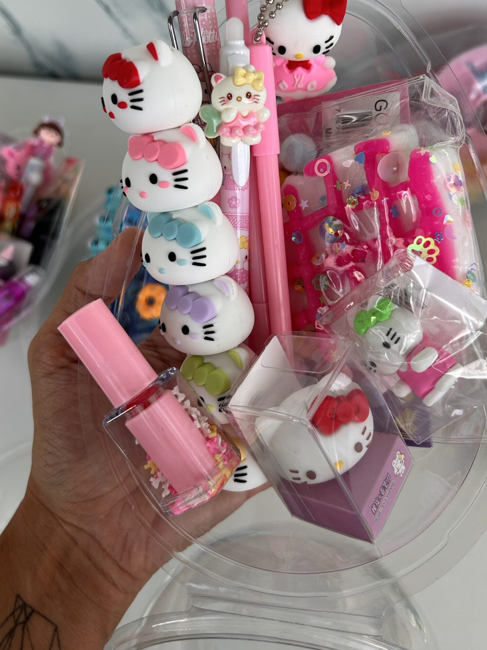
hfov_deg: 40.7
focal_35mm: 35
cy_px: 269
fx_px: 657
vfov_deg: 52.4
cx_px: 256
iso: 40
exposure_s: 1/121
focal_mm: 5.7
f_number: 1.5
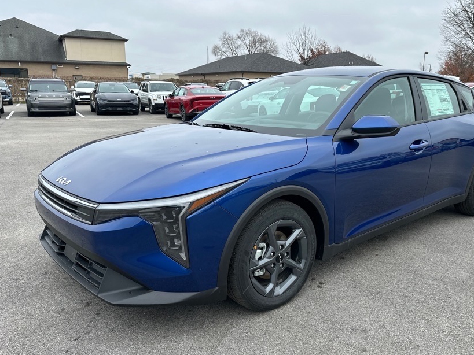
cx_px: 277
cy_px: 188
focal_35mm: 30
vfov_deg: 46.8
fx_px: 411
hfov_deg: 59.6
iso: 80
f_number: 1.78
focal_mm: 6.86
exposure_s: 1/1517
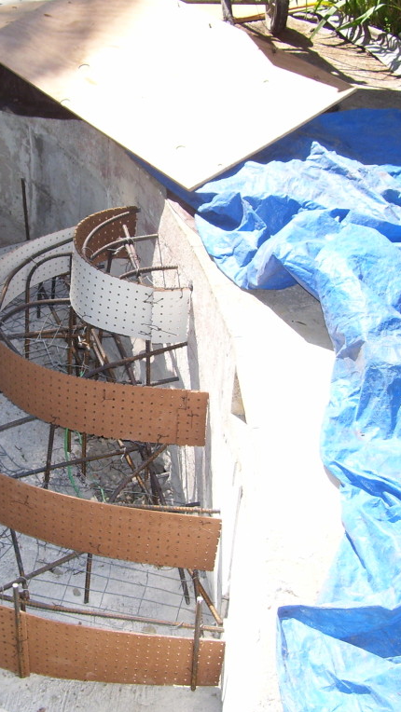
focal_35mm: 54
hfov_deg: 21.9
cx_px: 75
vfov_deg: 38.5
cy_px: 357
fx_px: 1020
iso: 80
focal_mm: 6
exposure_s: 1/750
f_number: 2.7
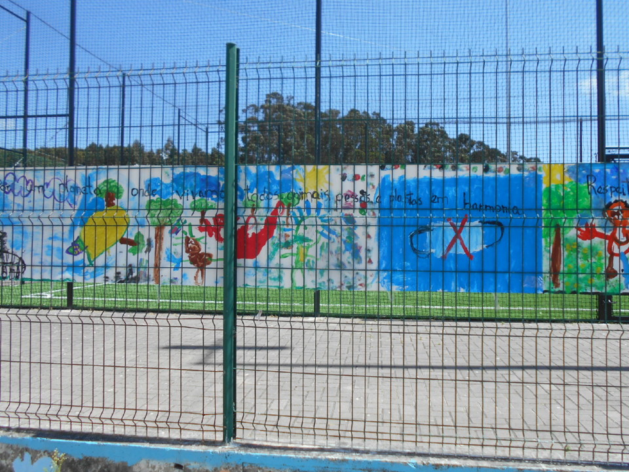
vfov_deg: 46.8
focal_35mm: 30
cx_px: 314
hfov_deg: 60.0
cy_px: 236
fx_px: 545
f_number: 3.4
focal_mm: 5.1
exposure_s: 1/640
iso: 80
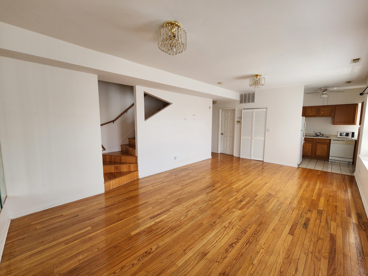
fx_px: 138
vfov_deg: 89.9
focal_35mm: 13
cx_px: 184
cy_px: 138
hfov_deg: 106.2
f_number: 2.2
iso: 64
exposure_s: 1/120
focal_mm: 2.2
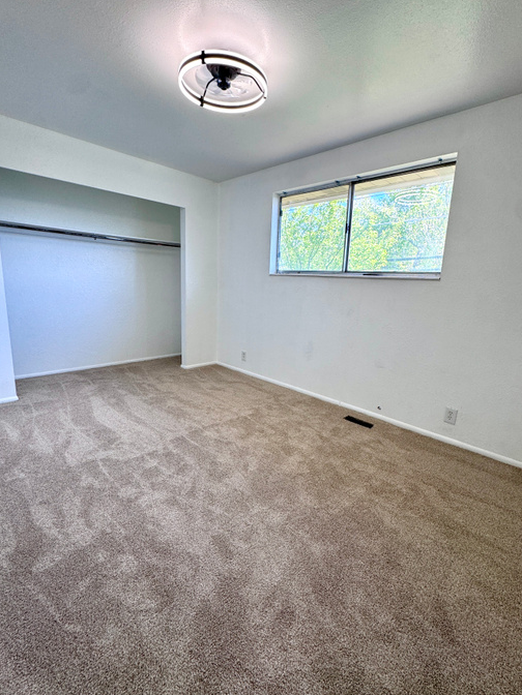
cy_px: 342
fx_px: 322
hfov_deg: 78.1
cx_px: 272
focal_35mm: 16
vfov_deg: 94.5
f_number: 2.2
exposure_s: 1/120
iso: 64
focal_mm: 2.22
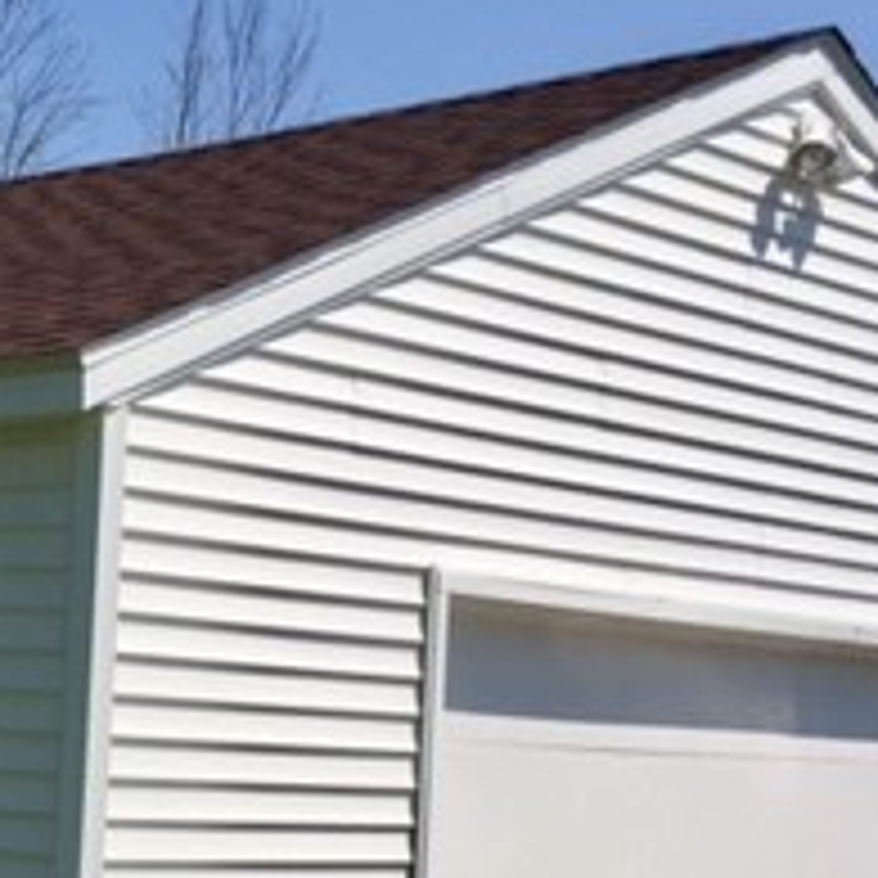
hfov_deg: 18.9
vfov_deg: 20.4
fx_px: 2410
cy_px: 734
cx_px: -315
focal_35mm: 84
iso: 32
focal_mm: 4.15
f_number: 2.2
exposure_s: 1/3300
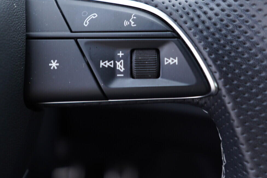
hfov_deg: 37.4
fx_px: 393
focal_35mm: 53
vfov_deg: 25.3
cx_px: 109
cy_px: 54
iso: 200
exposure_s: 1/40
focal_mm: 24
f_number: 2.8
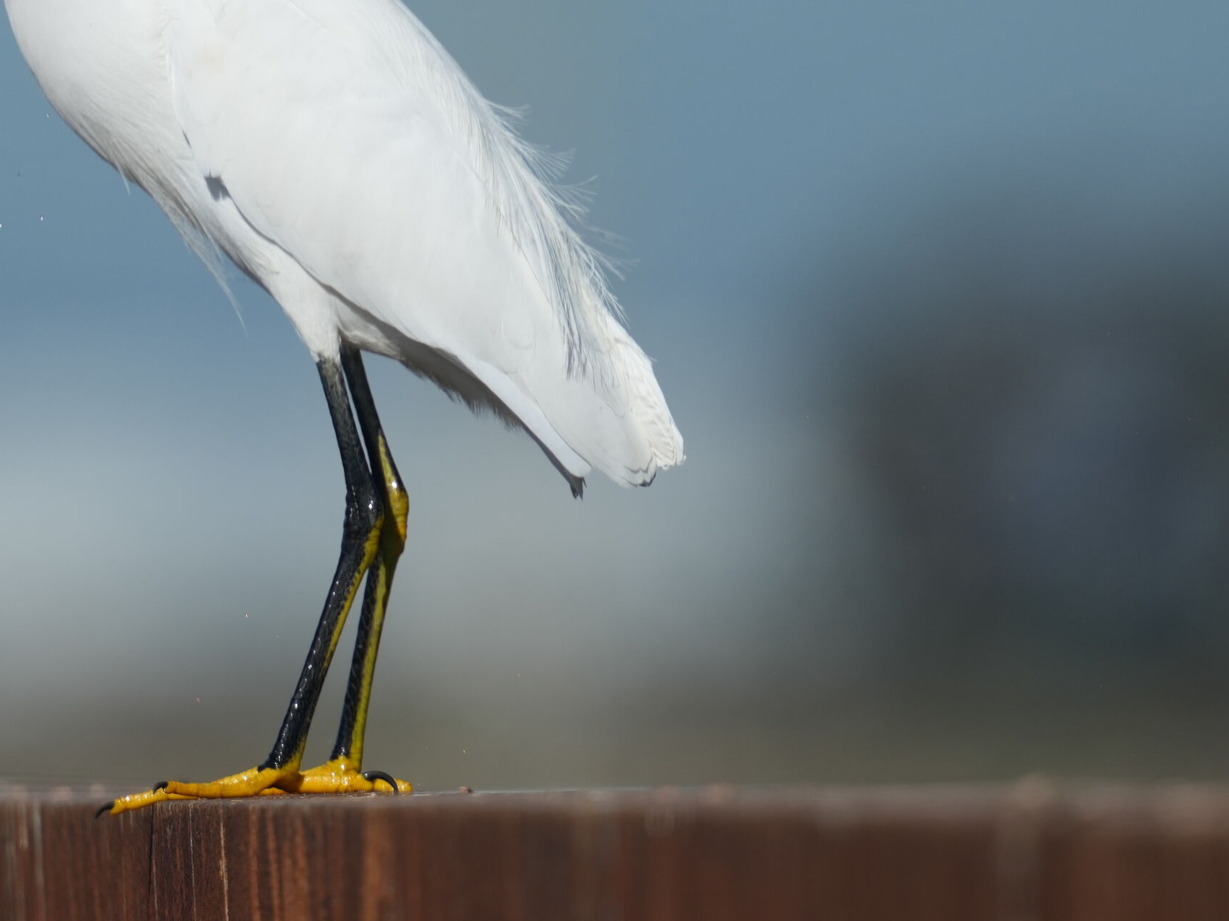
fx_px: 51896
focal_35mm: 1462
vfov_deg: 1.0
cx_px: 135
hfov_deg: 1.4
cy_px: 365
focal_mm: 600
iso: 200
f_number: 5.6
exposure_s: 1/2000
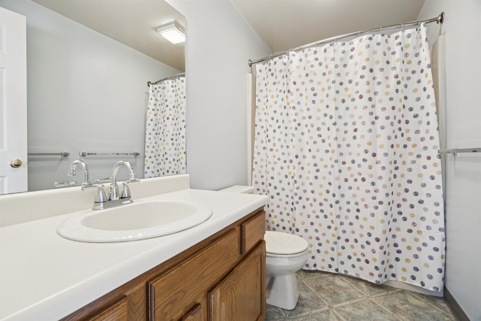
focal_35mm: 16
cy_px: 160
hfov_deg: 96.7
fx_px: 214
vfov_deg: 73.7
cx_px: 240
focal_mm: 16
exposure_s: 1/13
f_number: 8
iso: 640
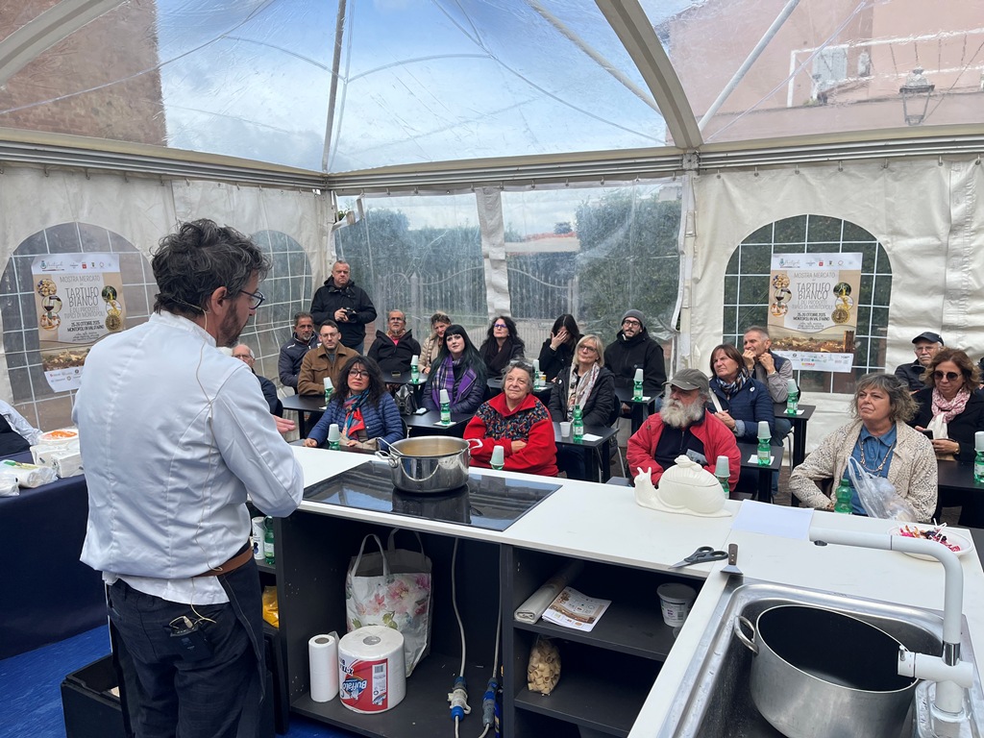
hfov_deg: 67.3
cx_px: 492
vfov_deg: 53.1
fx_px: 739
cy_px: 369
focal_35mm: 26
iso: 50
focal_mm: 5.1
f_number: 1.6
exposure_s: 1/1075
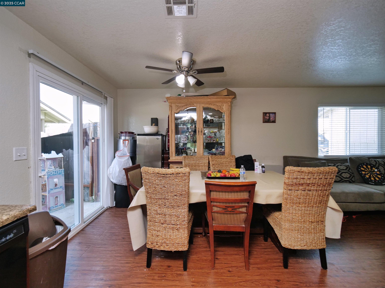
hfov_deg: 102.1
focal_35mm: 14
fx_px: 156
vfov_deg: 85.7
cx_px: 192
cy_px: 144
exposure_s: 1/160
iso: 800
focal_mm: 7
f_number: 3.2
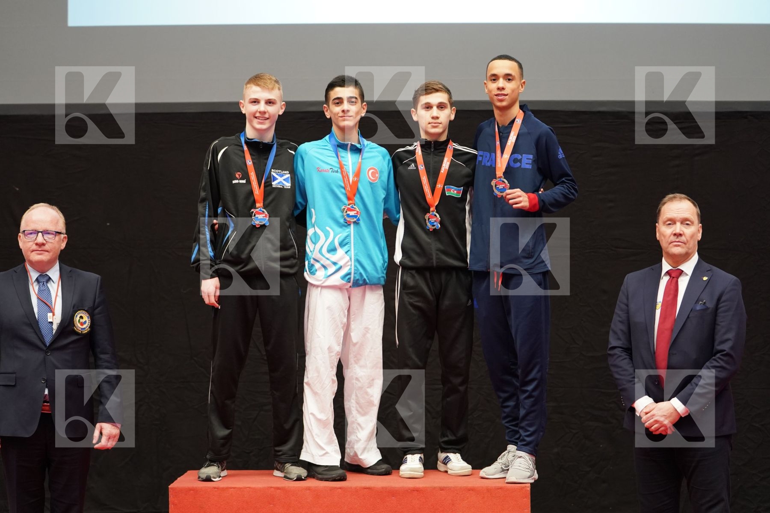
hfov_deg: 22.6
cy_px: 256
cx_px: 385
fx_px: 1925
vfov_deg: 15.2
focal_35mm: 90
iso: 2500
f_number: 2.8
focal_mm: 90
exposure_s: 1/320
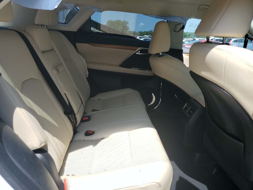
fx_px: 190
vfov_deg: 53.1
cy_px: 95
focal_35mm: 26
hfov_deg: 67.3
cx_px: 126
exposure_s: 1/1667
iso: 50
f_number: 1.5
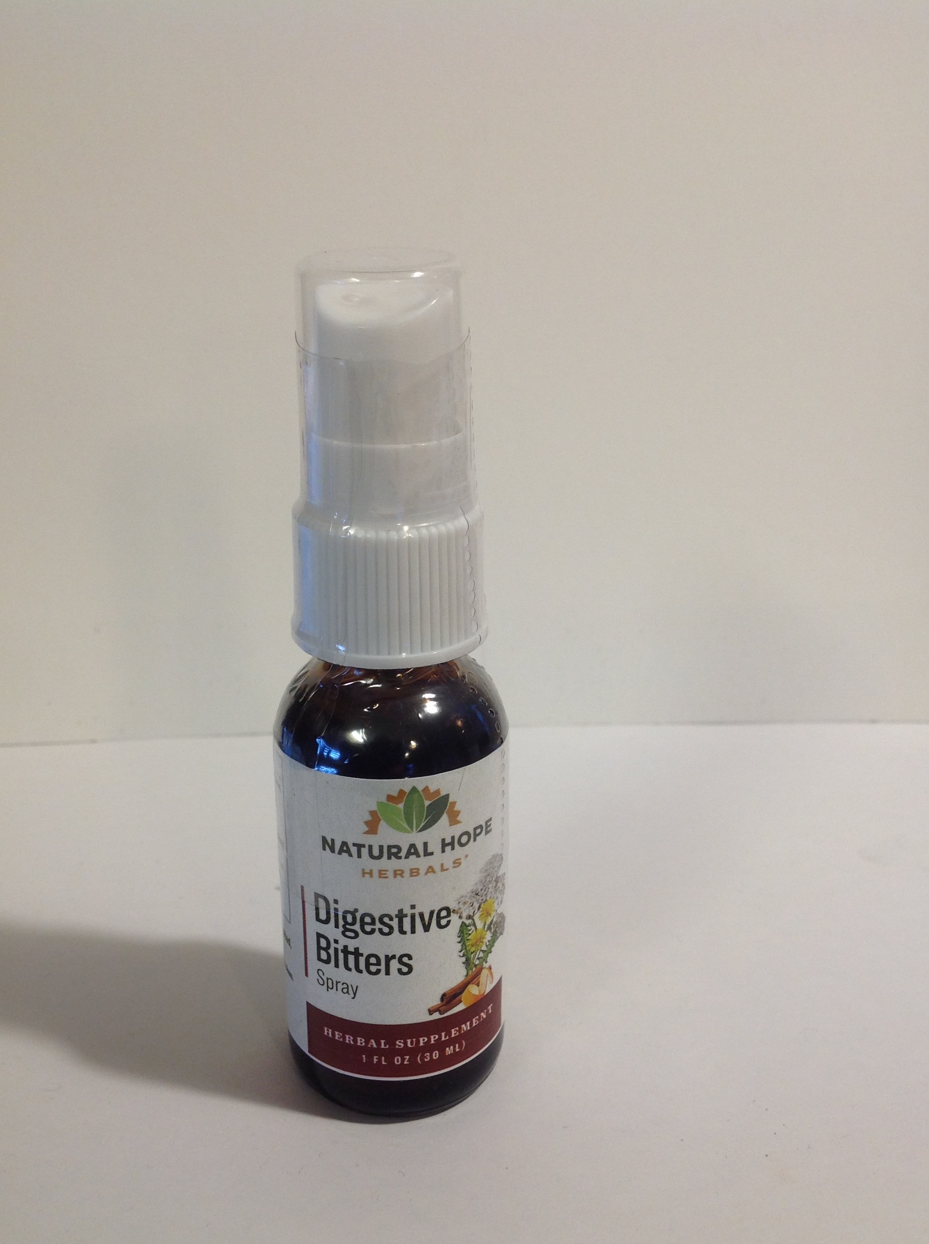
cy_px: 673
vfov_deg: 49.0
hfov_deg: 37.6
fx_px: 1363
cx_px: 464
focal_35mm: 38
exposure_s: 1/20
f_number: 2.4
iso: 50
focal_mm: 4.28
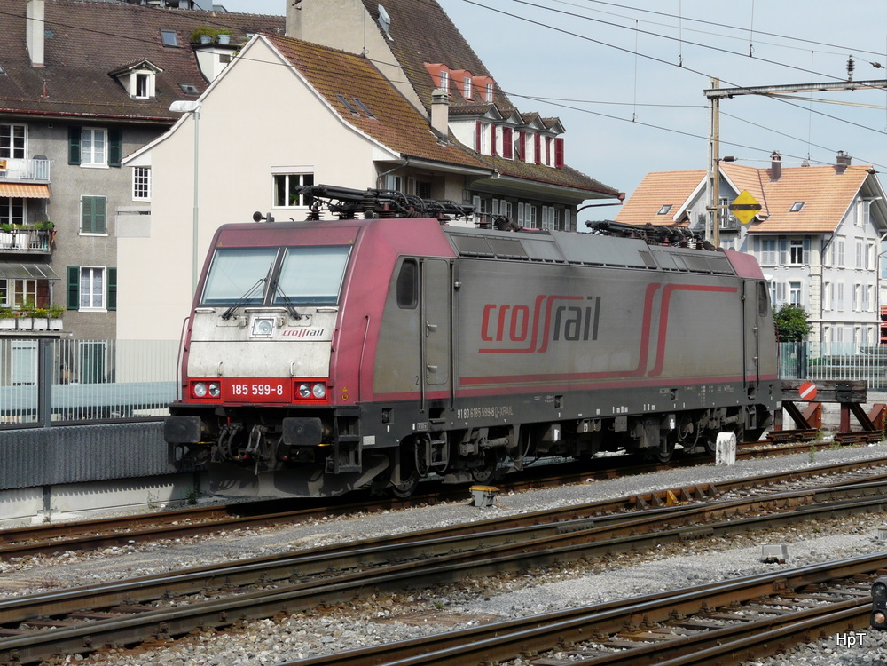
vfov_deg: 16.6
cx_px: 444
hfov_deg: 22.0
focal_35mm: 89
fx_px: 2281
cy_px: 333
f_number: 5.6
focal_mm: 14.7
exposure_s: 1/320
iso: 100
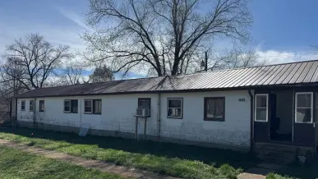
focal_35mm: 27
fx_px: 228
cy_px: 109
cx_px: 161
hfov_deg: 69.8
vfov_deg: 42.7
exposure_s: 1/7937
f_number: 1.78
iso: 80
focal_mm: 6.76
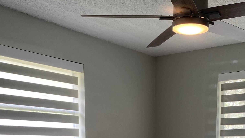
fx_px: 351
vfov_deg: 20.7
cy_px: 169
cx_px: 161
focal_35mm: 54
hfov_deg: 38.1
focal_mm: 4.25
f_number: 1.8
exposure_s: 1/120
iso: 100
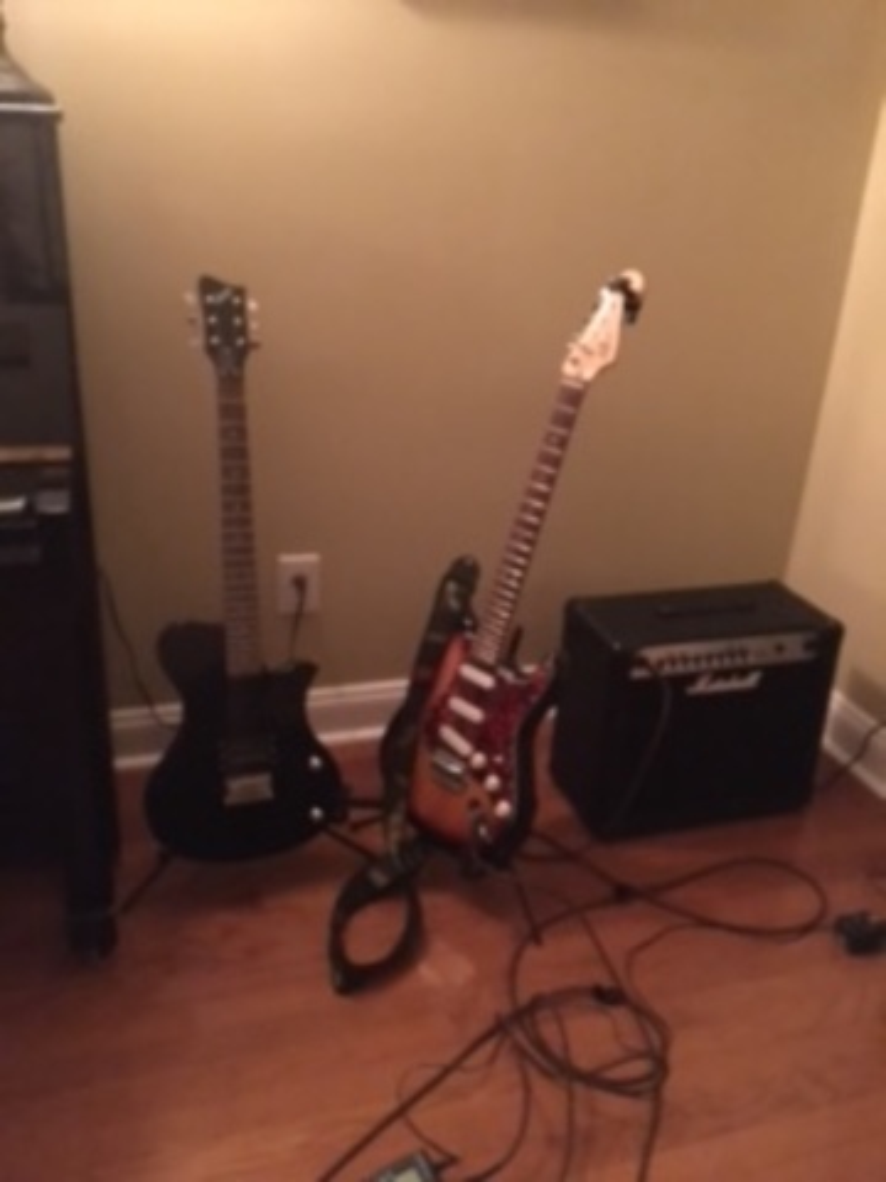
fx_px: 990
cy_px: 591
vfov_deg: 61.7
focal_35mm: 29
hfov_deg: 48.2
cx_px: 443
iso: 1600
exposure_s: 1/15
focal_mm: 4.15
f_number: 2.2
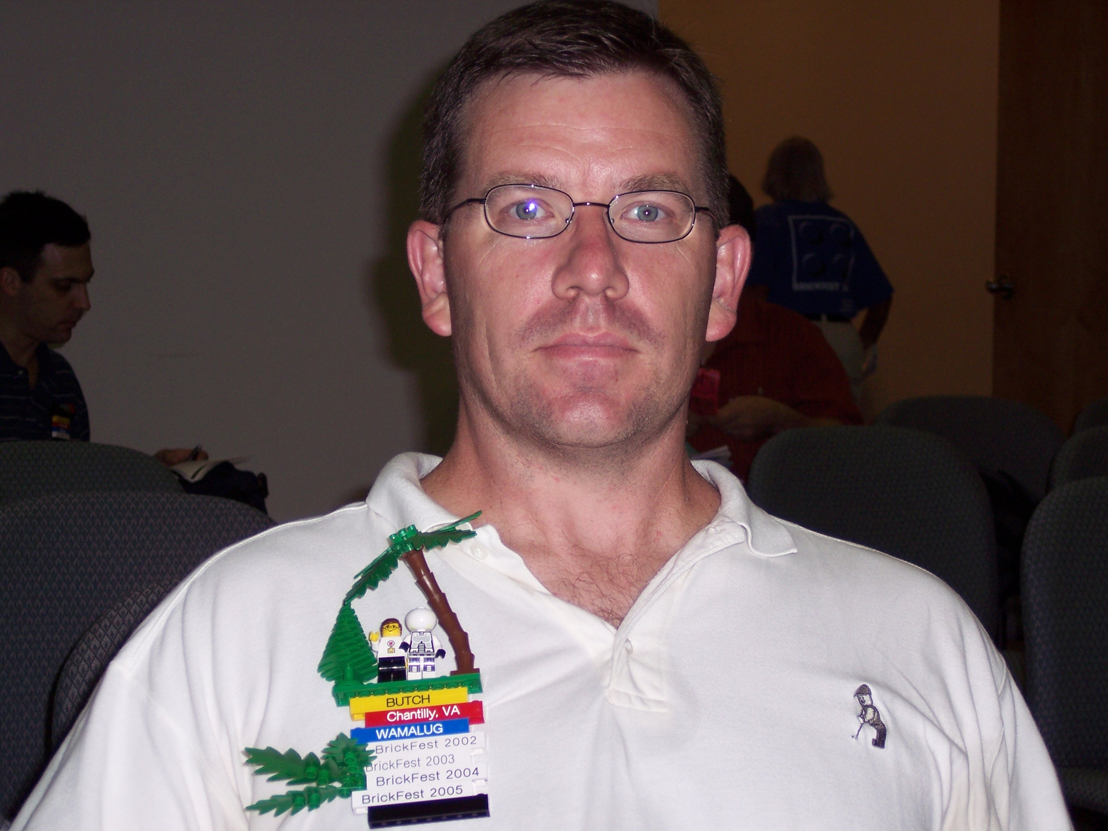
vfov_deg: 16.2
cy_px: 416
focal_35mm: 91
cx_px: 554
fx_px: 2913
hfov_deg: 21.5
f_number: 4.1
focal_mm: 18.7
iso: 100
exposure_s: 1/90
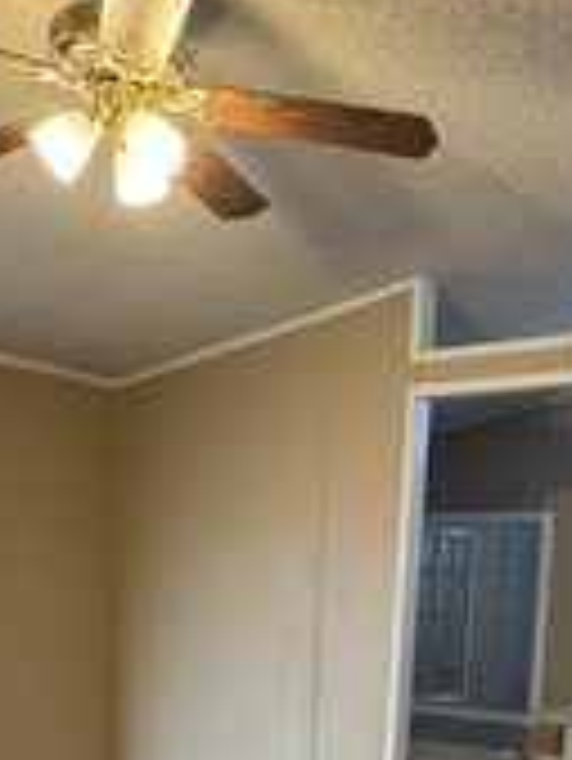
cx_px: 342
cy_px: 805
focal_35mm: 53
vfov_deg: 32.4
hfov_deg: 27.5
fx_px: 1166
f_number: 2.2
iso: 400
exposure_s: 1/60
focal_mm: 2.22
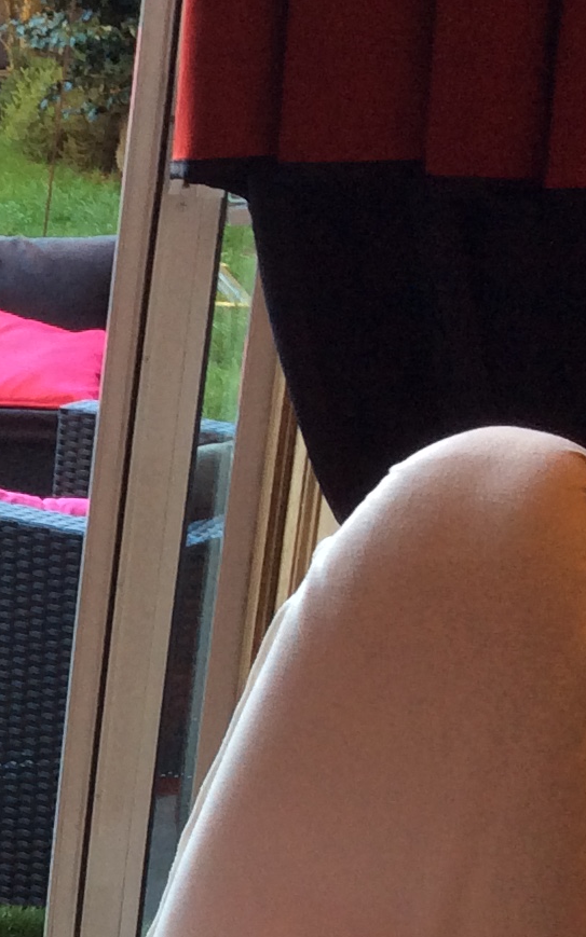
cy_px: 746
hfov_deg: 11.6
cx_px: -598
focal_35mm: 101
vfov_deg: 20.4
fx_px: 2581
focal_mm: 3.3
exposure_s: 1/33
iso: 40
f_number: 2.4
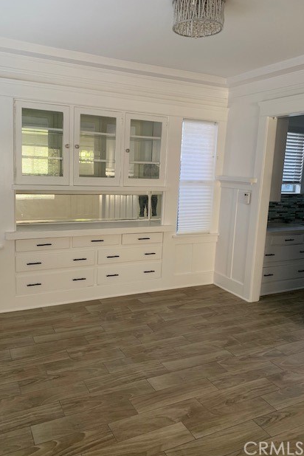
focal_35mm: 28
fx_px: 355
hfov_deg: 46.4
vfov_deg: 65.5
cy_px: 223
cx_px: 139
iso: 100
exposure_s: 1/60
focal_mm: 4.25
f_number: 1.8
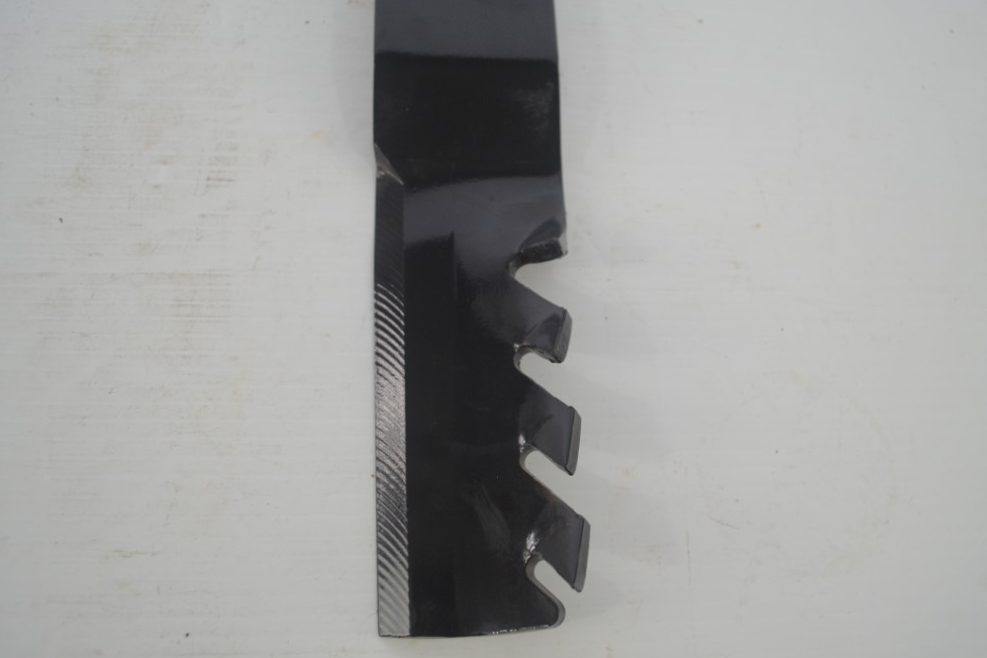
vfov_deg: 41.1
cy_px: 332
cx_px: 532
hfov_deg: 58.7
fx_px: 877
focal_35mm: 32
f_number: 4
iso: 400
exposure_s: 1/60
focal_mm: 18
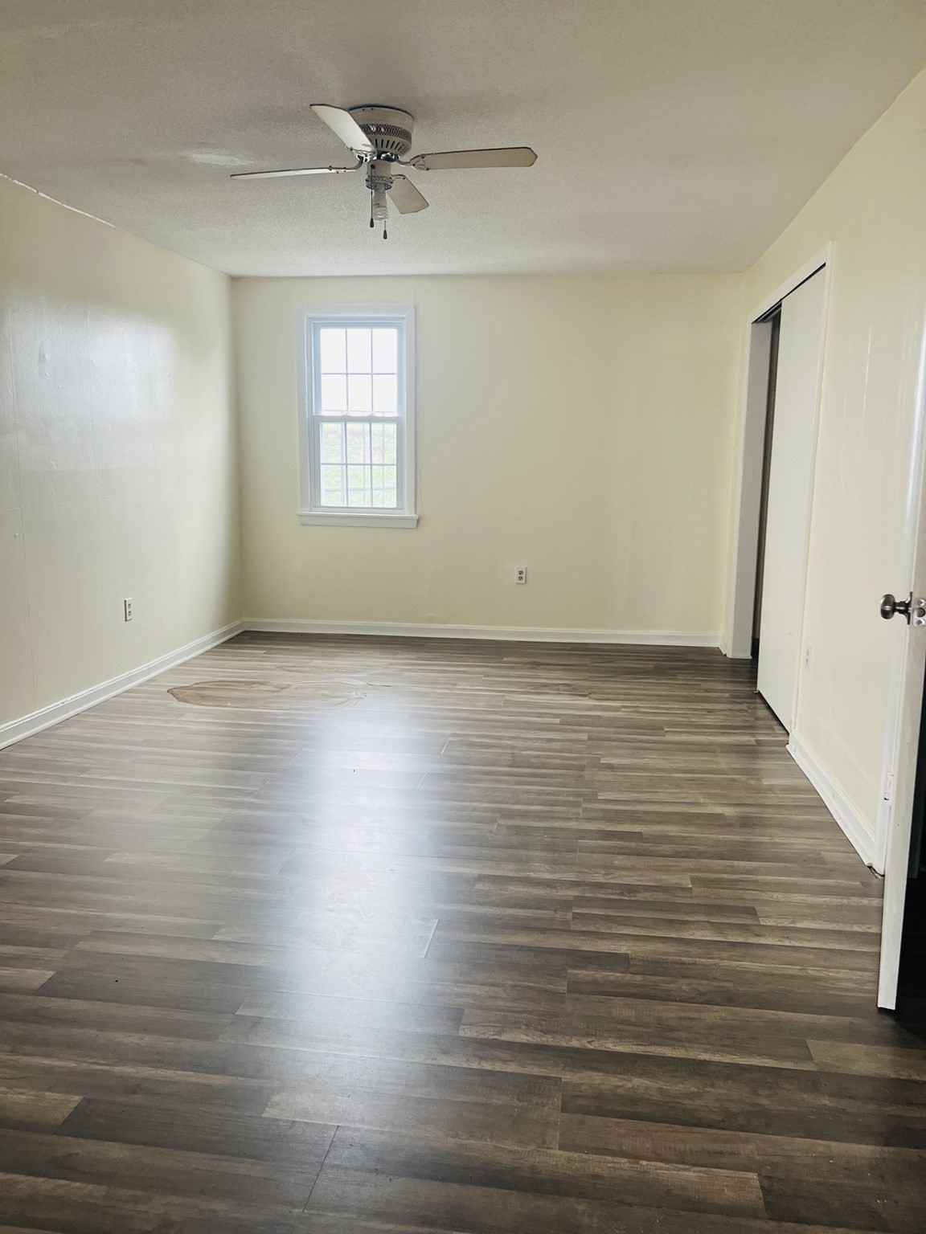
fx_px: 927
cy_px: 617
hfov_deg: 53.1
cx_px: 463
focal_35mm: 26
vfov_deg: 67.3
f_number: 1.5
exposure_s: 1/121
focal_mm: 5.7
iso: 125
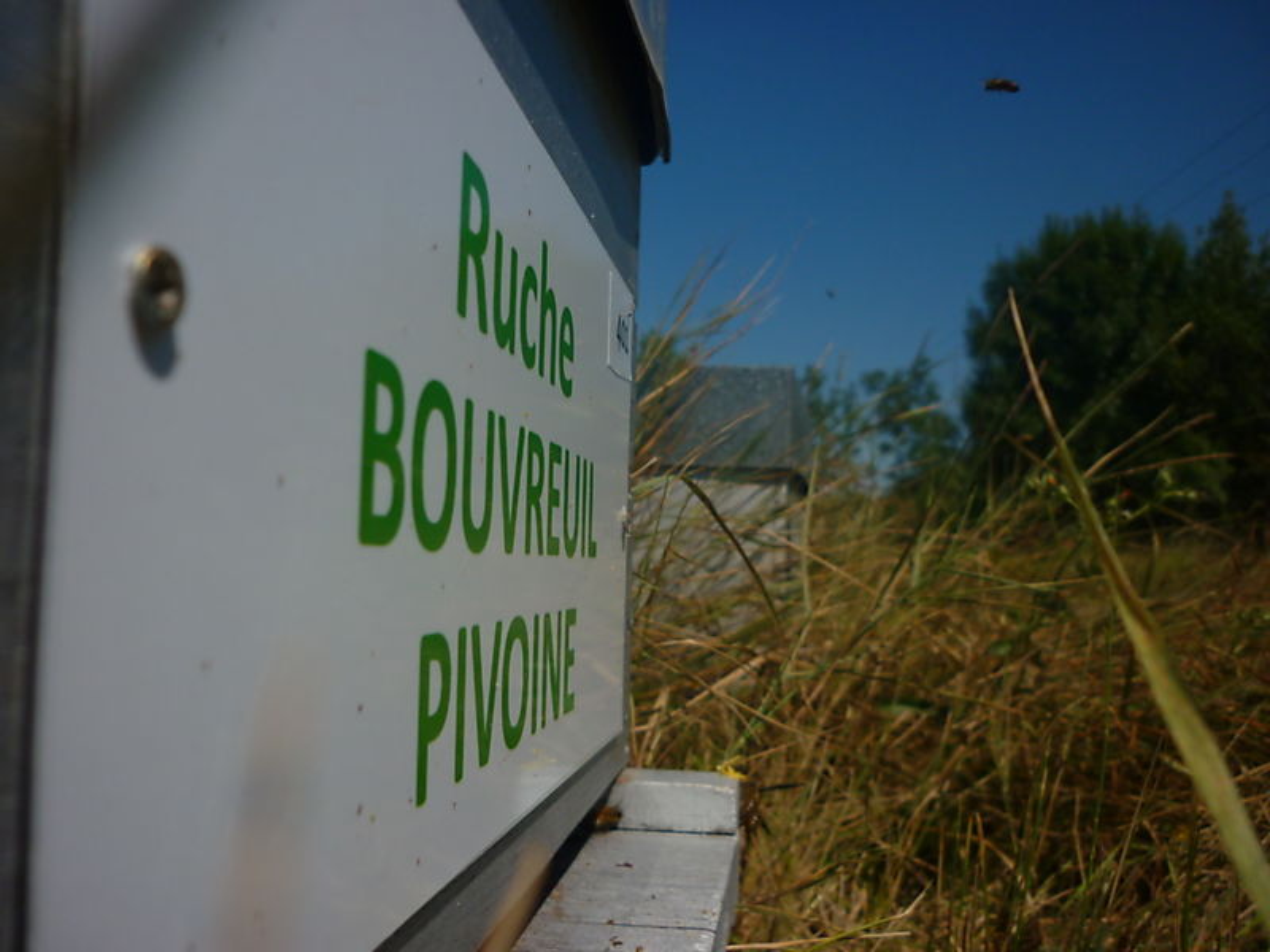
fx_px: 1211
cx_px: 635
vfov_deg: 42.9
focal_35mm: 33
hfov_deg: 55.4
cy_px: 476
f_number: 8
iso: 80
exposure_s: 1/500
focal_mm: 5.5
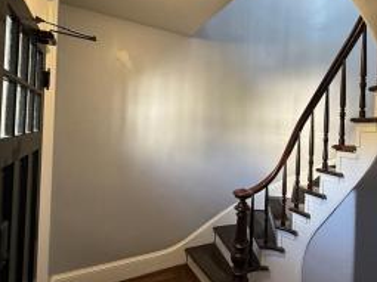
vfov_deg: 60.9
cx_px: 247
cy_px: 128
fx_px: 239
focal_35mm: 22
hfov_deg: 74.4
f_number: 2.2
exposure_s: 1/99
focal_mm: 2.22
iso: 250
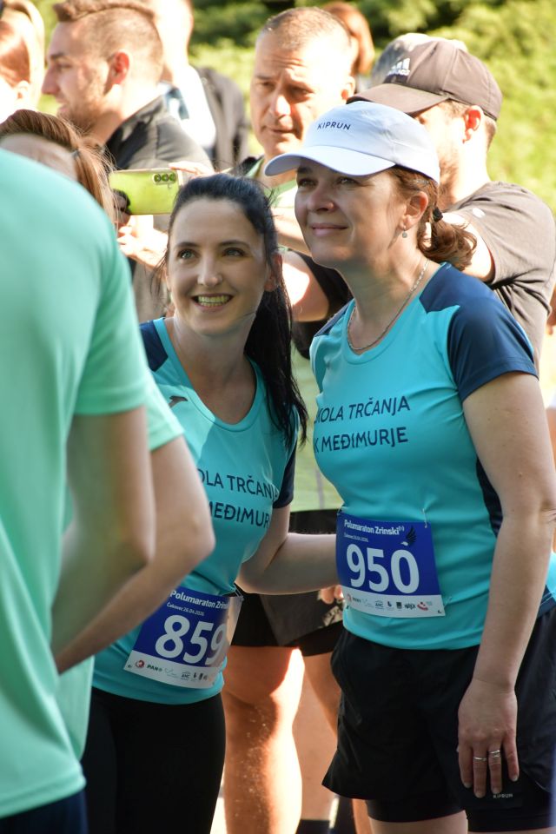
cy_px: 417
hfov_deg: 6.5
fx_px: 4865
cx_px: 278
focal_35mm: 210
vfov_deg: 9.8
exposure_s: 1/320
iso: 800
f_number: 5.6
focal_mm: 140
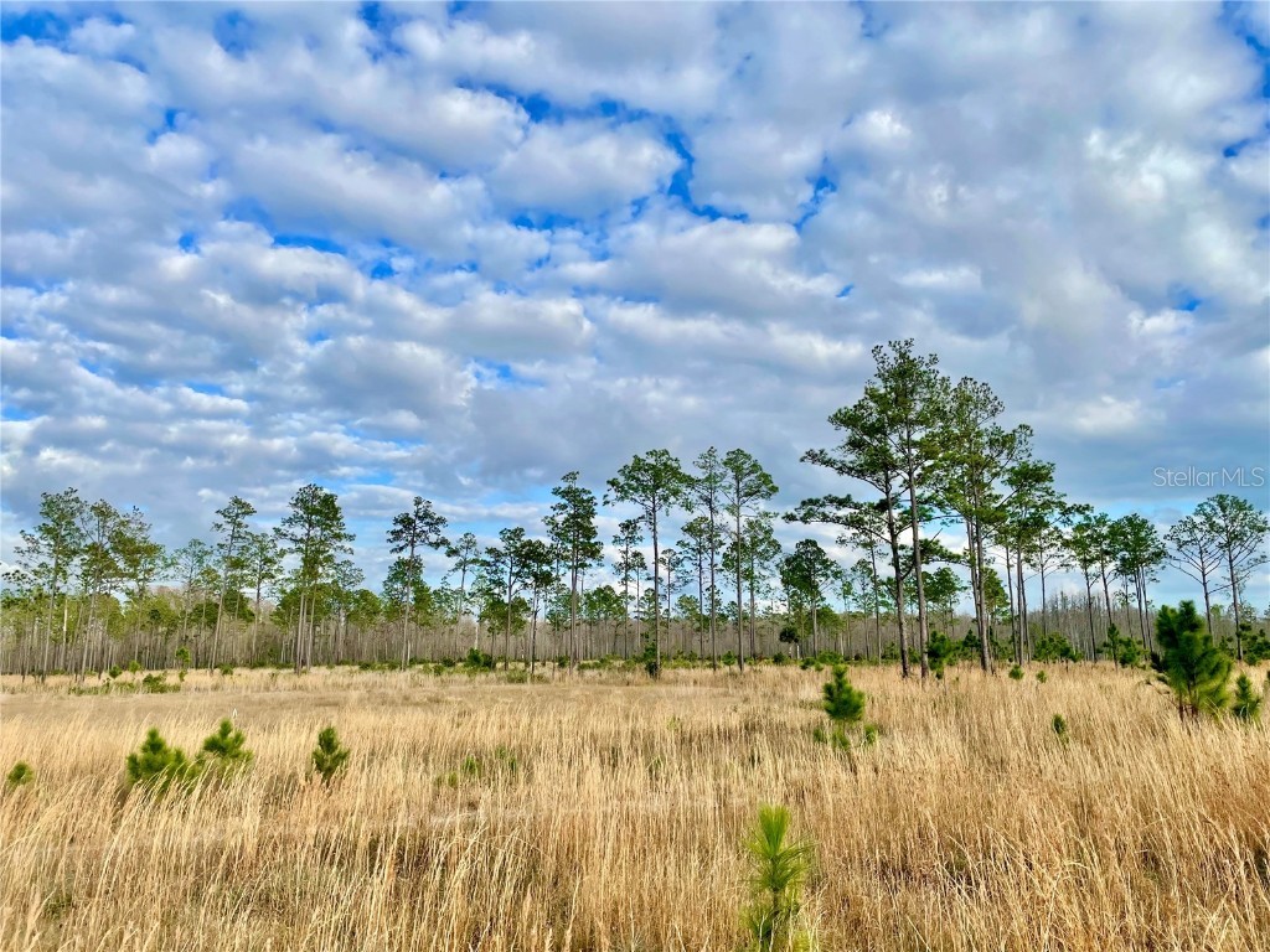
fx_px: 954
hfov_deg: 67.3
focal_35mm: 26
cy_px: 476
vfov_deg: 53.1
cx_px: 635
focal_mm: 4.2
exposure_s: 1/3300
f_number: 1.6
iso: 32
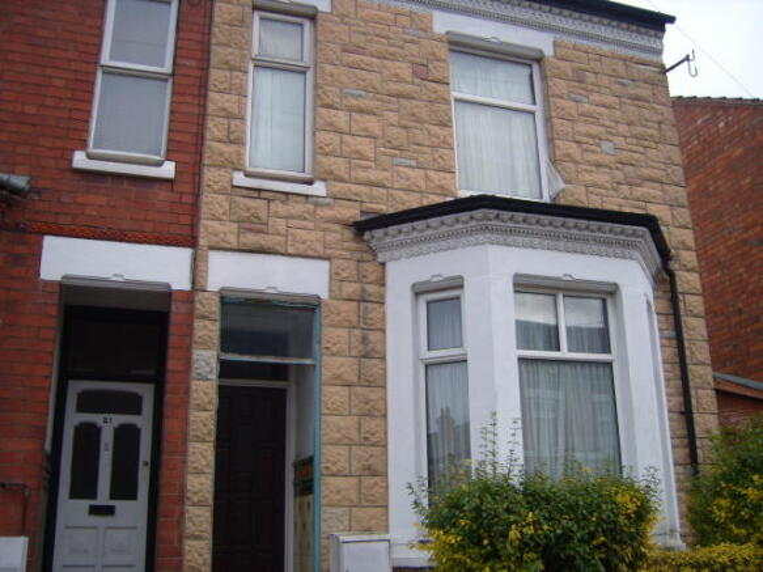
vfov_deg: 40.7
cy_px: 286
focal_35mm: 35
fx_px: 771
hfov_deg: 52.6
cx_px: 382
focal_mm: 7.4
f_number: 7.1
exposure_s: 1/90
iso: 80
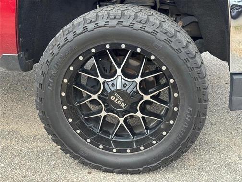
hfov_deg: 39.7
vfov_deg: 30.3
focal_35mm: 48
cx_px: 121
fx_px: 336
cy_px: 91
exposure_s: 1/765
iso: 64
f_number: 1.78
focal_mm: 6.76
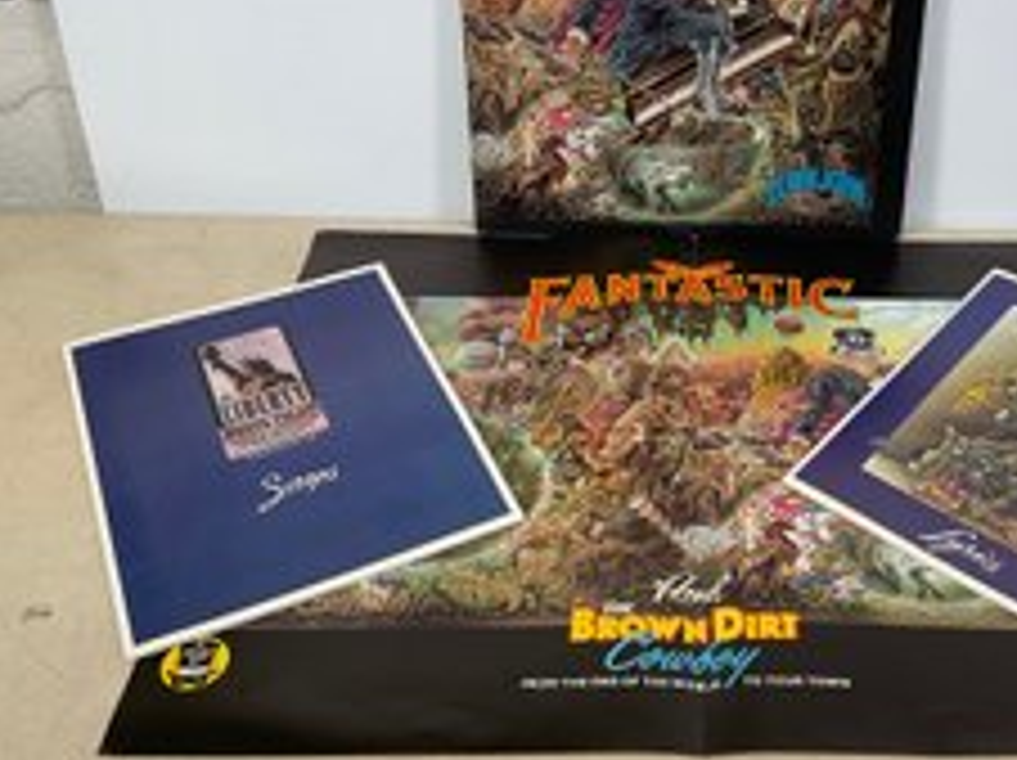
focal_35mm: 44
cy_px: 272
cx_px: 691
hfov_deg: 42.3
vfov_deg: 32.6
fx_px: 1291
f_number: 1.8
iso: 40
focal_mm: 3
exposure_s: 1/120
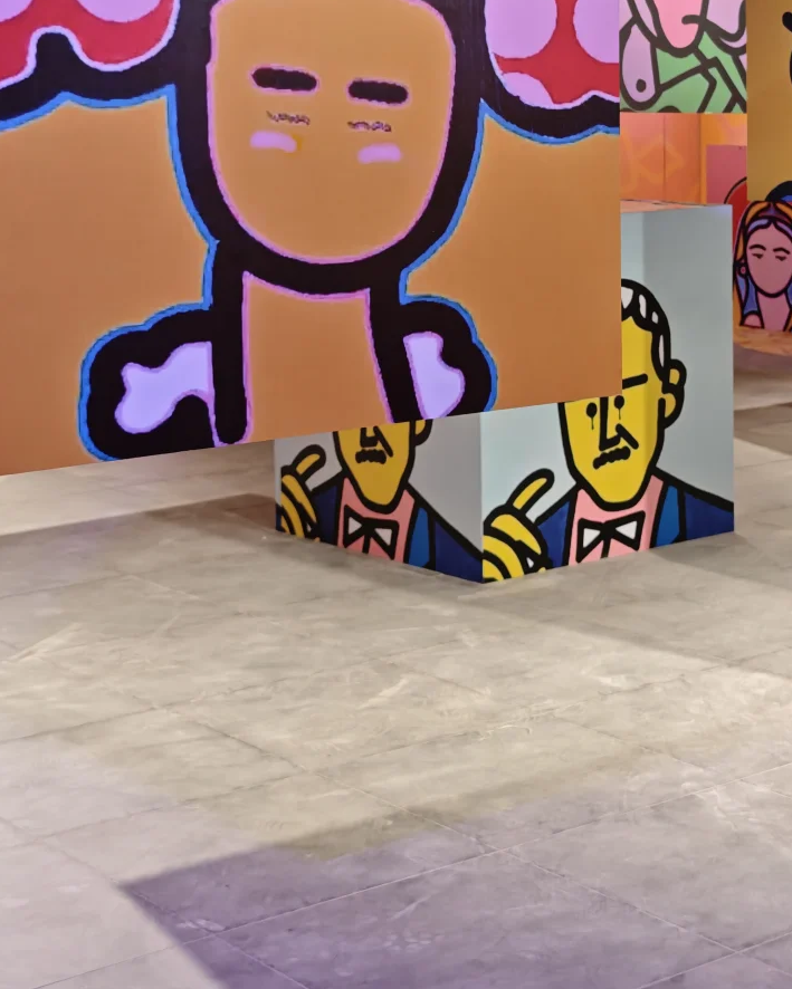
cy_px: 276
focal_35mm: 73
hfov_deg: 20.9
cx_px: 512
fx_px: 2139
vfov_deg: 25.8
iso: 400
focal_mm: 8.72
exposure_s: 1/50
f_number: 1.63
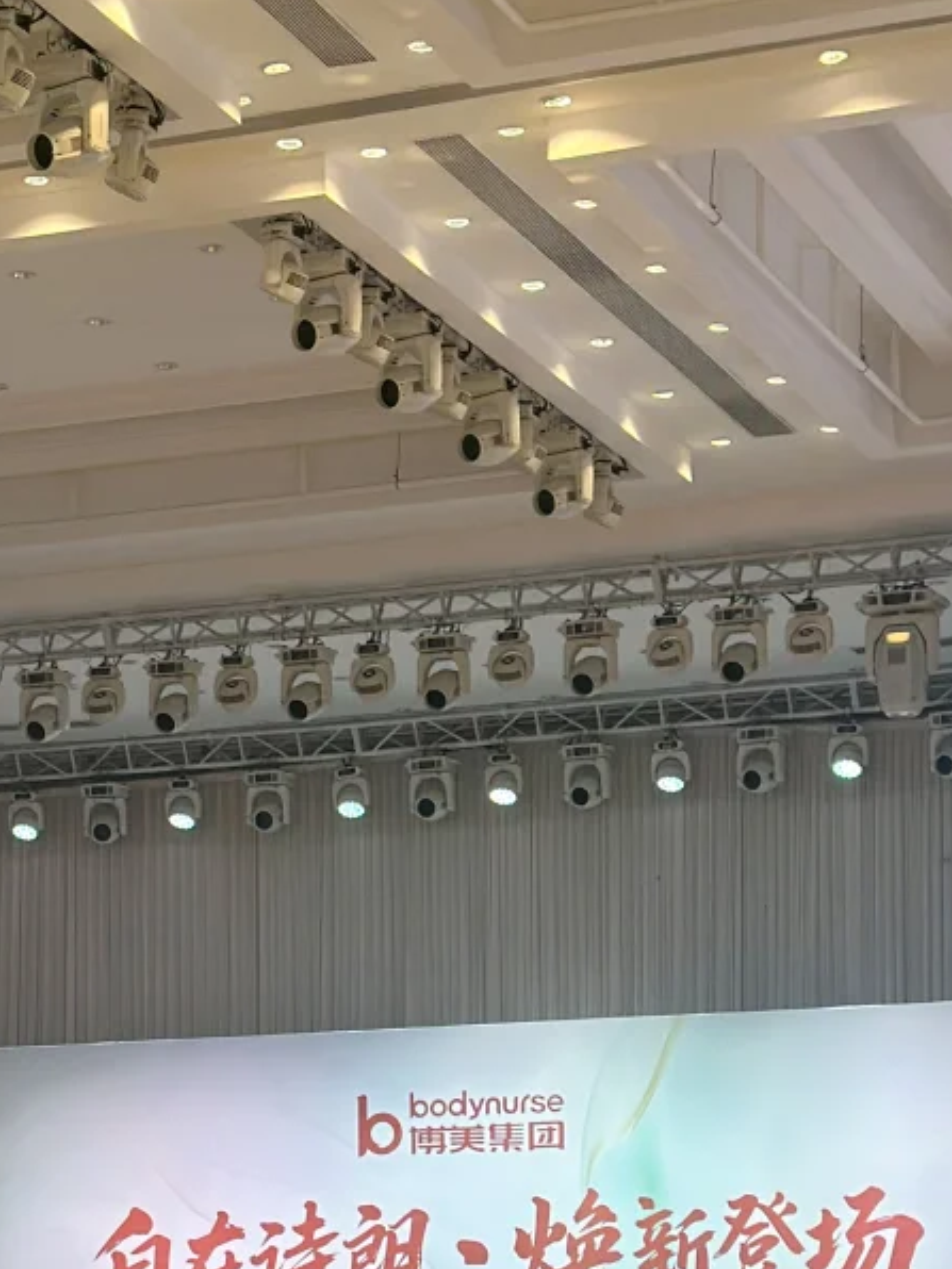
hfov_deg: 12.6
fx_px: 4254
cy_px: 1216
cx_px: -81
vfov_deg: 16.7
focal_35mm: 116
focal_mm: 6.86
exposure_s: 1/147
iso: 100
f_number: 1.78
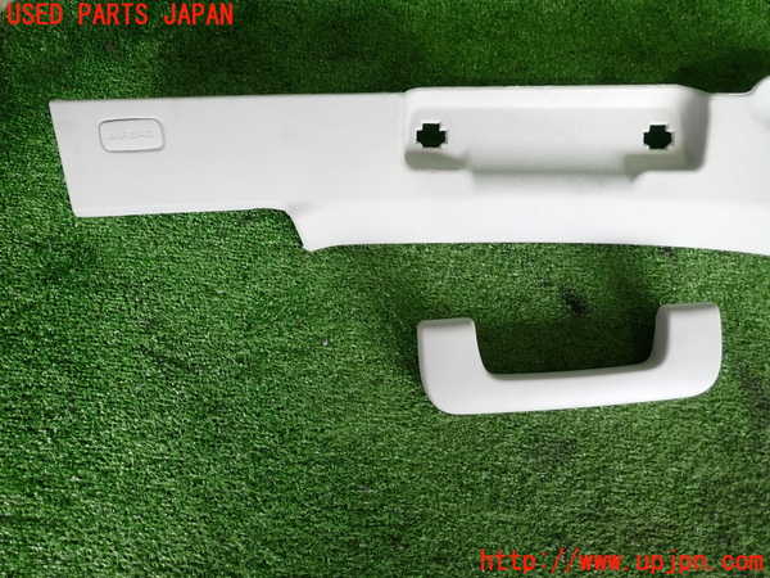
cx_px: 385
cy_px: 289
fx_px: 556
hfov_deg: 69.4
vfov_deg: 54.9
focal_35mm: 25
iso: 200
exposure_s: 1/80
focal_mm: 4.5
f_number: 2
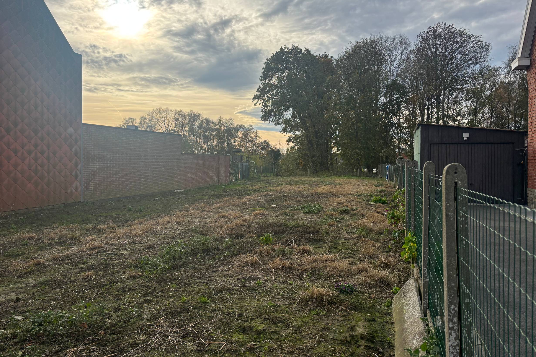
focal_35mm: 28
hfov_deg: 65.5
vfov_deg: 46.3
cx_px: 264
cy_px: 161
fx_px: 417
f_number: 1.6
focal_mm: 5.96
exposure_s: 1/4082
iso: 50
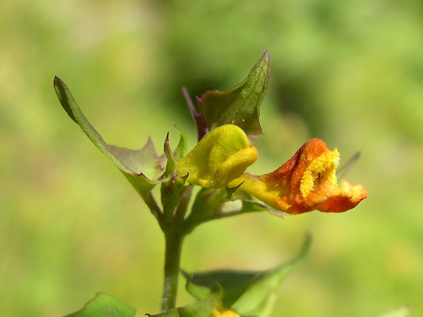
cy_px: 158
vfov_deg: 37.7
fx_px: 465
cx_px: 212
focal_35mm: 38
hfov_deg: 49.0
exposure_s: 1/592
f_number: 2.8
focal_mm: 8
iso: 100
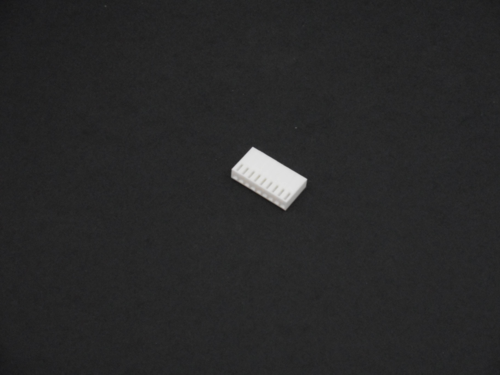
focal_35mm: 89
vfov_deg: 16.6
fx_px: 1286
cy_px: 188
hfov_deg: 22.0
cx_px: 250
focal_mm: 15.9
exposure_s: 1/40
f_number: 5.6
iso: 800
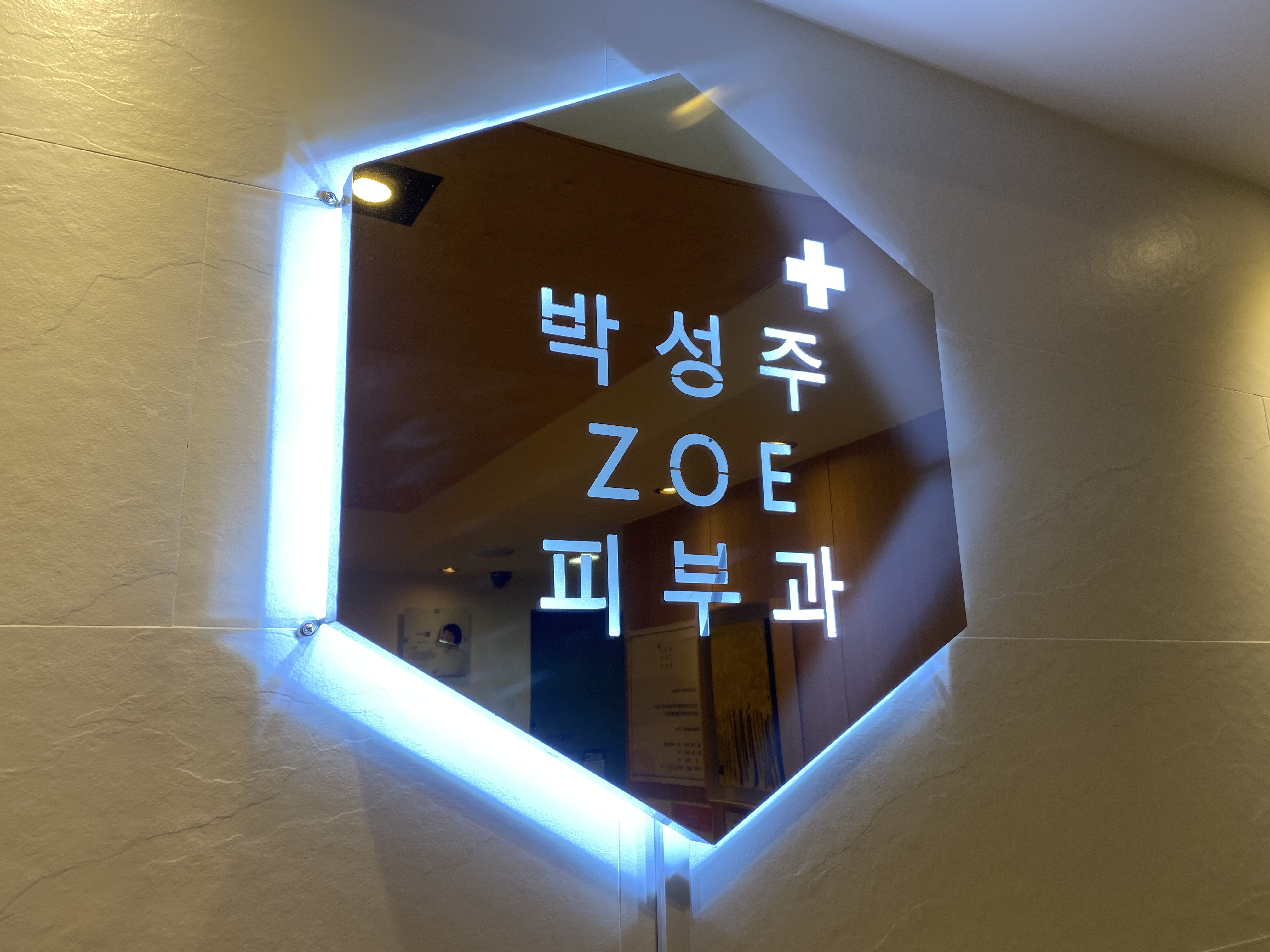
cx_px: 635
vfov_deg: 53.1
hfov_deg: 67.3
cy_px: 476
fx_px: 954
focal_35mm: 26
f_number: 1.8
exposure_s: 1/120
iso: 64
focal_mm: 4.25
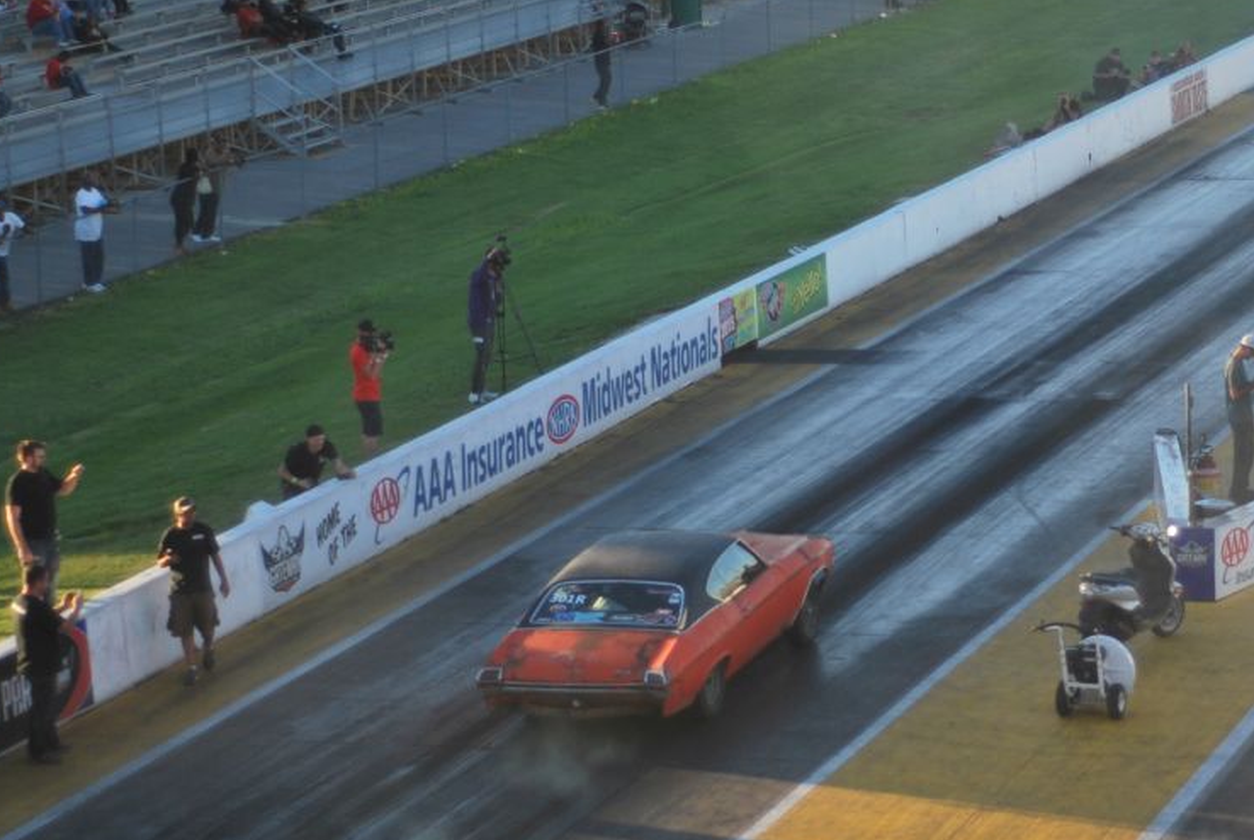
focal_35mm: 122
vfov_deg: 11.3
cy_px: 475
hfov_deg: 16.7
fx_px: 4255
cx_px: 889
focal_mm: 50
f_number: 1.8
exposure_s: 1/640
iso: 100
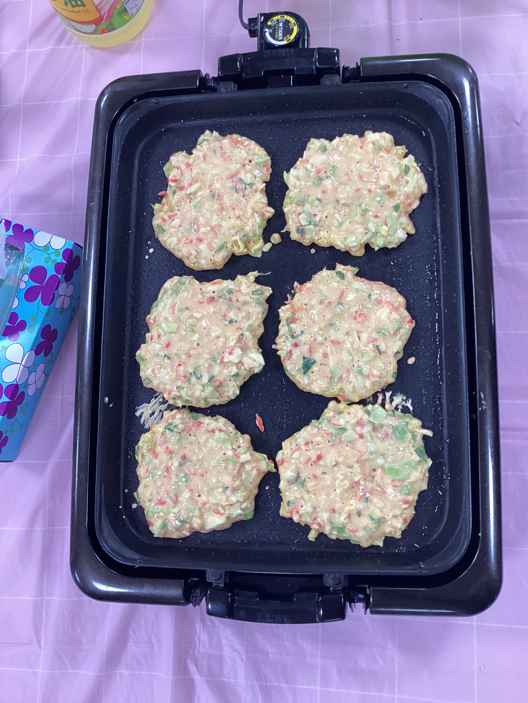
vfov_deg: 58.4
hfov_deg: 45.4
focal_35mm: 31
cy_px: 352
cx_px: 264
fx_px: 630
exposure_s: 1/50
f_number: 2.4
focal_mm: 3.3
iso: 100
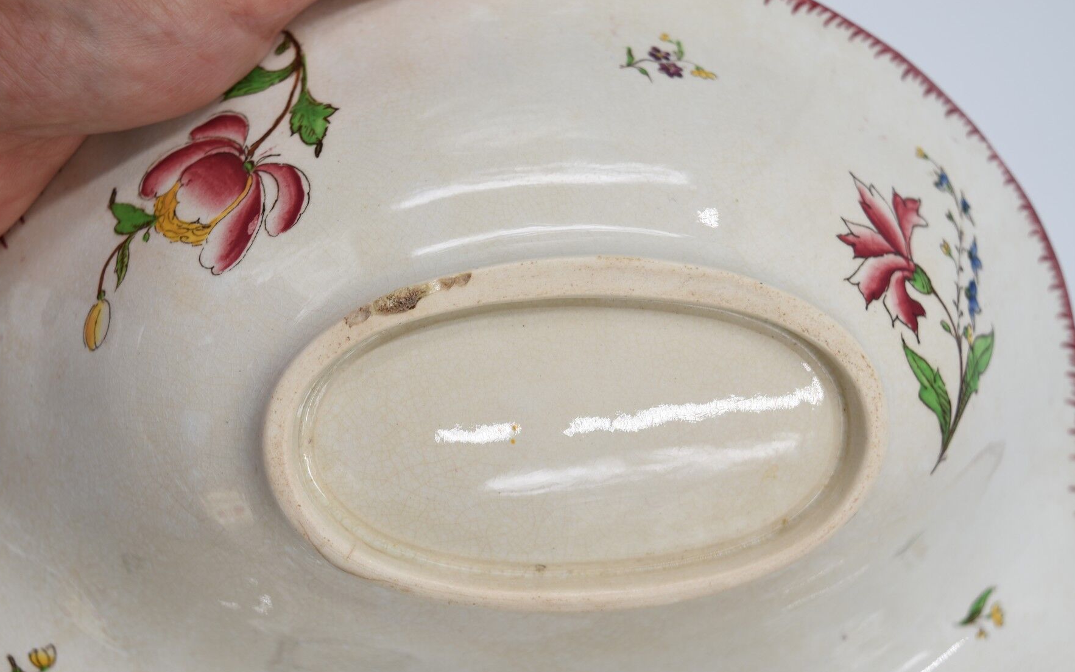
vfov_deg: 24.4
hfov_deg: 38.2
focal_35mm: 53
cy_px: 364
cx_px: 529
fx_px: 1553
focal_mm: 34
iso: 100
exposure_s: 1/125
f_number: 5.6
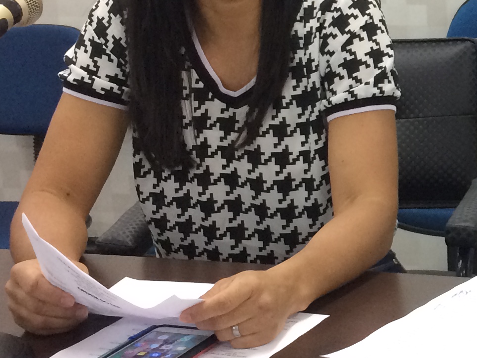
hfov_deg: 18.4
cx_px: 656
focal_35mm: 98
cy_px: 91
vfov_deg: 15.0
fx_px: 1350
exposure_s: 1/30
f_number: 2.2
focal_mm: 4.15
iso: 160
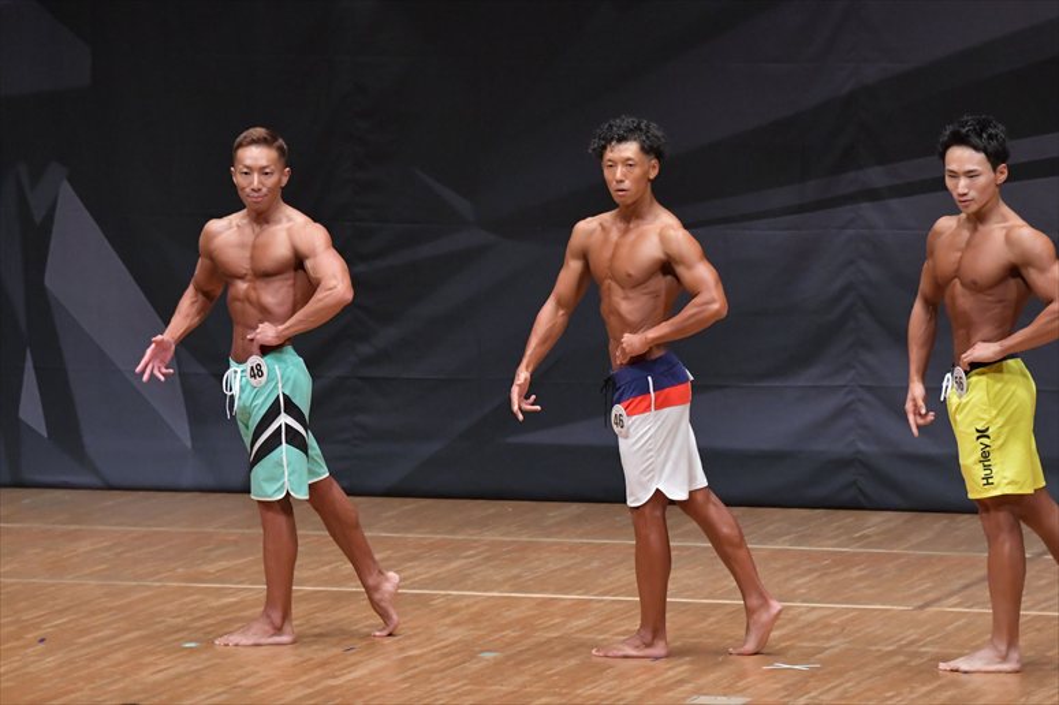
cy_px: 352
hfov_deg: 8.1
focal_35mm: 255
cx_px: 530
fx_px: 7498
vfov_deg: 5.4
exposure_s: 1/400
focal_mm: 170
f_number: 5.6
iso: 6400
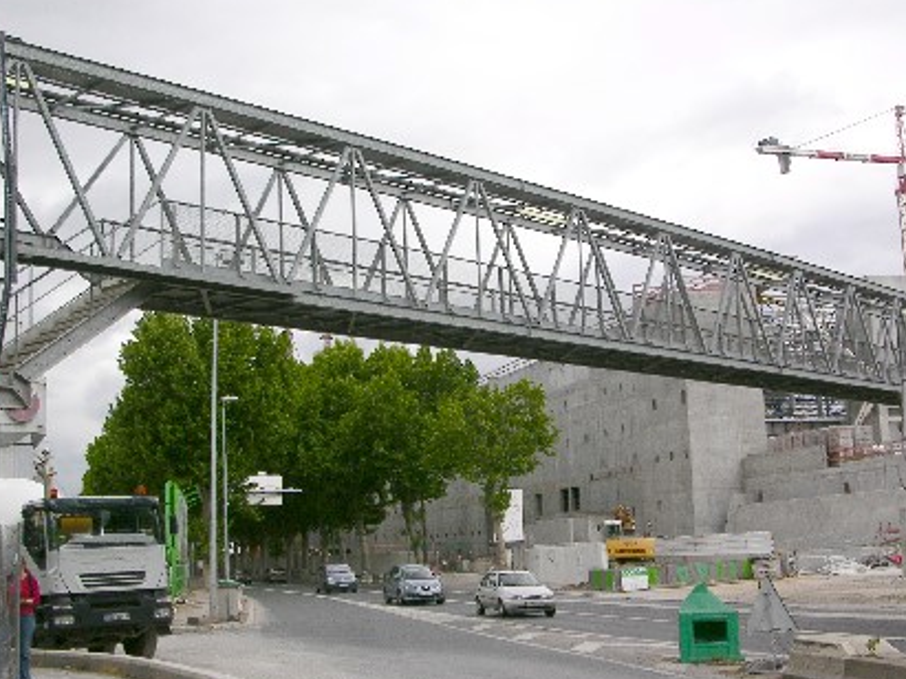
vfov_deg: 29.1
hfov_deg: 38.2
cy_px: 348
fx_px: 1308
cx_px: 477
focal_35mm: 50
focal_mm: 8.9
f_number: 7.1
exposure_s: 1/106
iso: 50
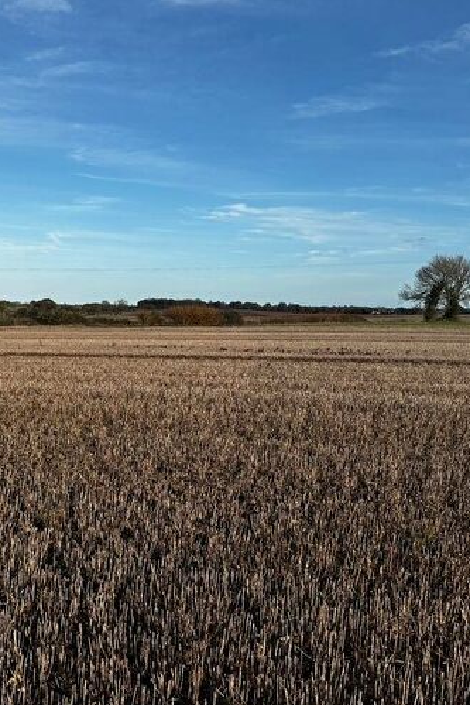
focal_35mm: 35
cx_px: 102
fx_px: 685
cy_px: 368
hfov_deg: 36.7
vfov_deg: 54.4
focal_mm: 6.86
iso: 80
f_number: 1.78
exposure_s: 1/4016
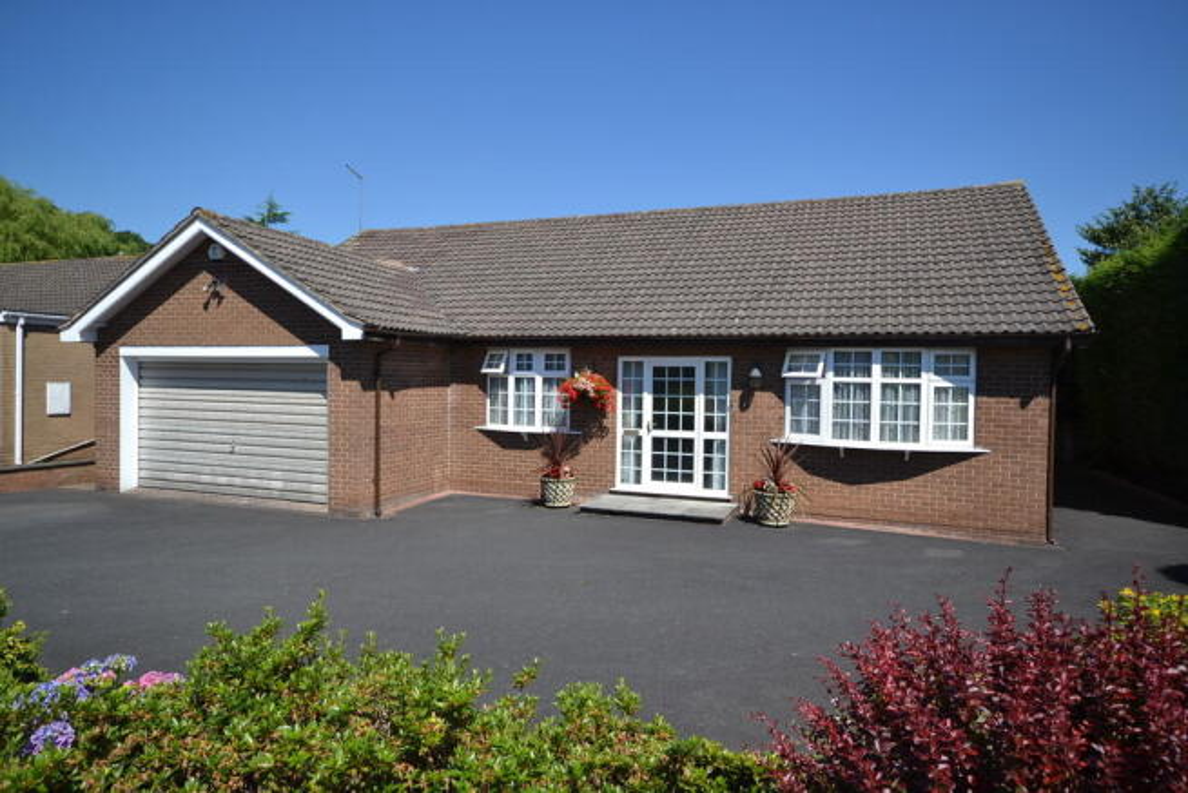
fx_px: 693
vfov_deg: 59.5
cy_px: 396
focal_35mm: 21
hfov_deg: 81.2
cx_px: 594
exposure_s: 1/250
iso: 100
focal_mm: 14
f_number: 8
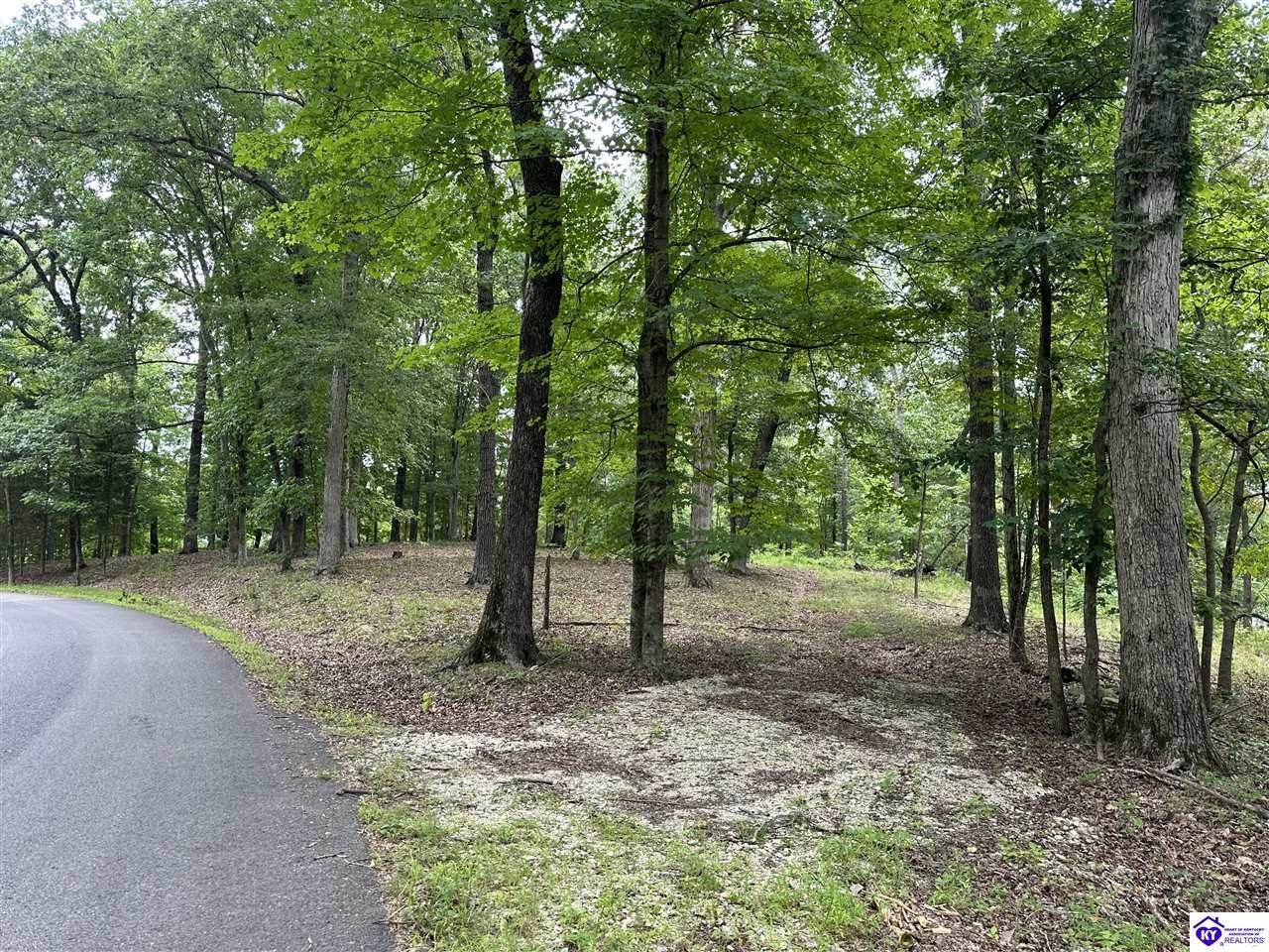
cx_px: 634
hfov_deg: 71.6
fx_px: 880
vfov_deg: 56.8
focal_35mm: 24
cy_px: 476
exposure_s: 1/141
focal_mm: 6.86
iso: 64
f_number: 1.78
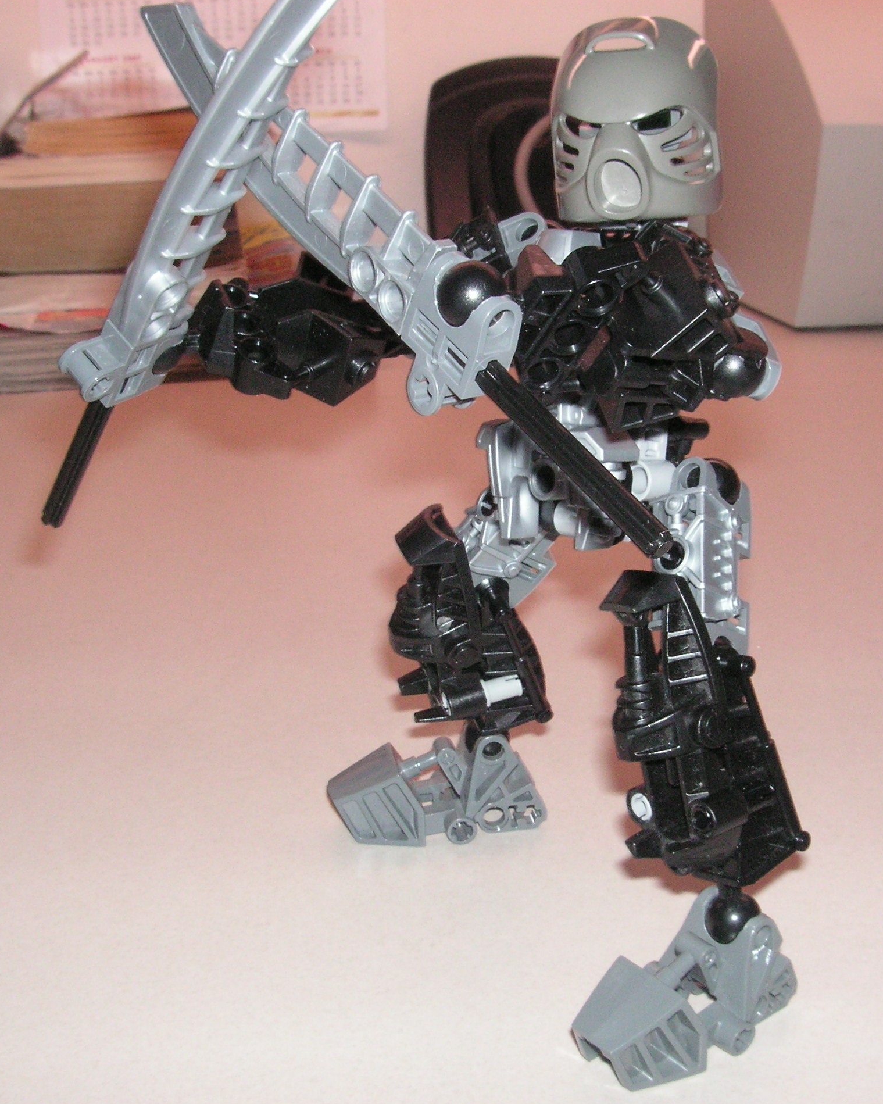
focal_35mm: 50
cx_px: 526
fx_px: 1633
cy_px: 551
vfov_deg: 37.3
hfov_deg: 30.2
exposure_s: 1/45
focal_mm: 6.3
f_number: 6.6
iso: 160
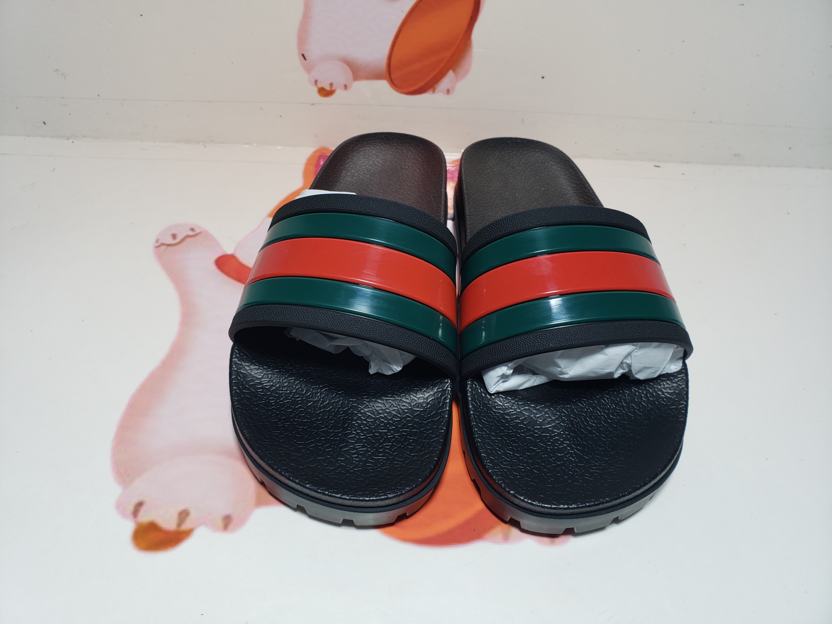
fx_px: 625
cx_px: 416
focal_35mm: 26
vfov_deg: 53.1
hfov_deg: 67.3
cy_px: 312
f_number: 2.4
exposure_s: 1/184
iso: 50
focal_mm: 4.3
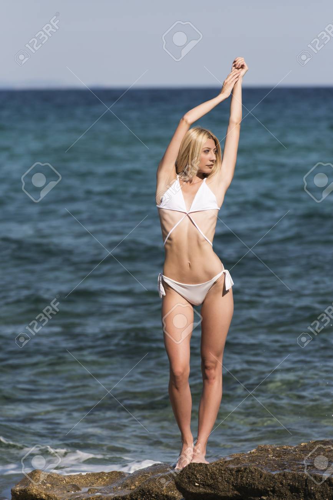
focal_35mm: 200
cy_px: 250
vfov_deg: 10.3
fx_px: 2774
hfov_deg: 6.9
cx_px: 166
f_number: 5
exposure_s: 1/1250
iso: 100
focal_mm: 200
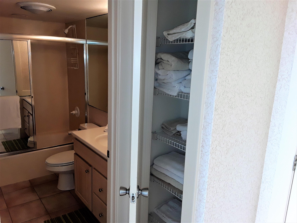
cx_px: 148
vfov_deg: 51.4
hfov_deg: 65.3
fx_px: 232
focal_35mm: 27
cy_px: 112
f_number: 1.9
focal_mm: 2.91
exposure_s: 1/60
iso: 50
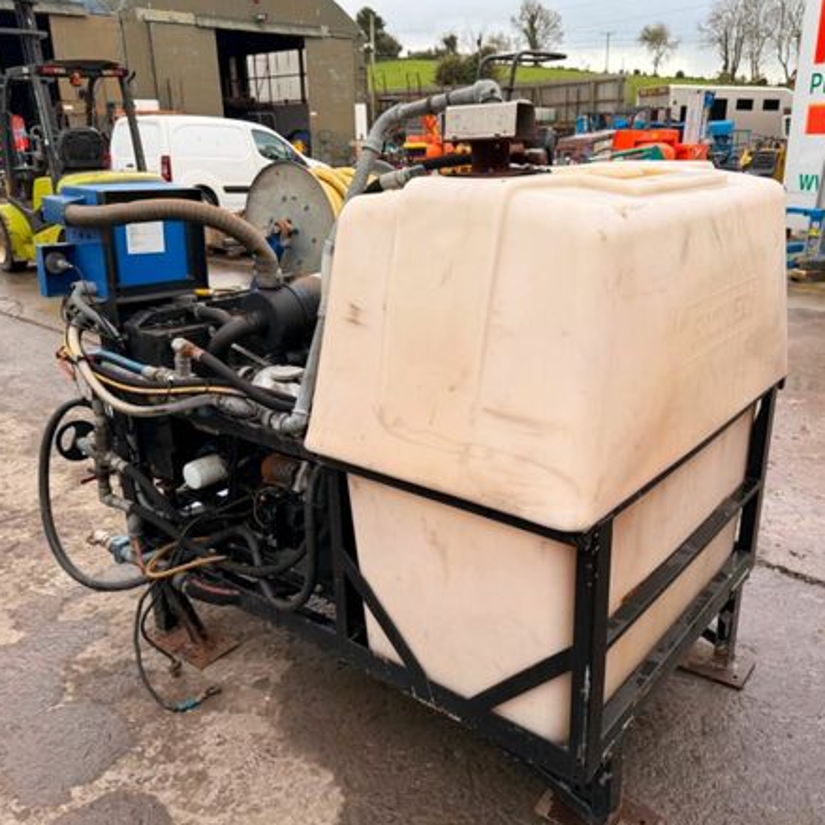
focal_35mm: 29
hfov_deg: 55.5
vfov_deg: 55.6
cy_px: 417
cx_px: 449
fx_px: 782
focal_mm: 6.76
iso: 80
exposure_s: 1/654
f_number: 1.78
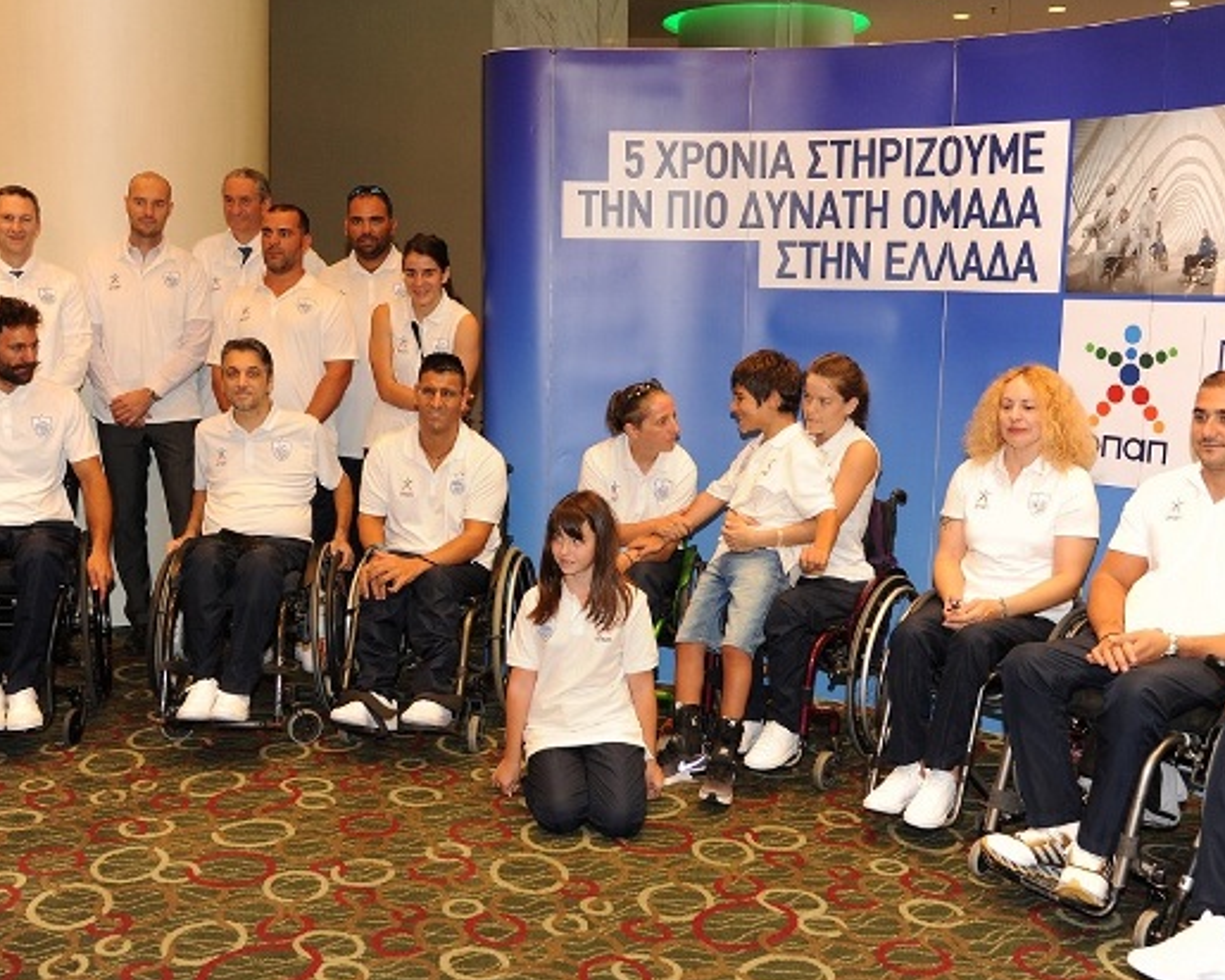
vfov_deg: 42.2
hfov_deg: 51.5
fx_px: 1269
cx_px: 568
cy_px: 491
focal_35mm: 35
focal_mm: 24
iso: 800
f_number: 4
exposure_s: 1/125
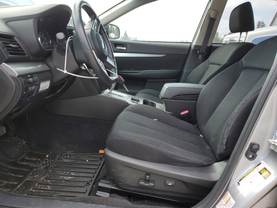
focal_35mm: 26
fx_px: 208
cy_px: 104
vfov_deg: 53.1
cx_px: 138
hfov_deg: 67.3
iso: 50
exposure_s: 1/400
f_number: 1.5
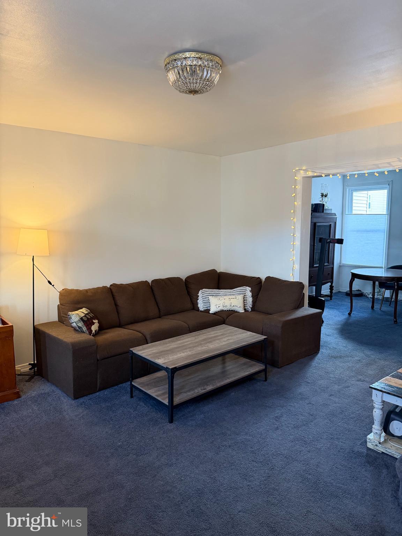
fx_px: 372
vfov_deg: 71.6
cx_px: 201
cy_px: 268
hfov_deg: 56.8
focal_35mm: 24
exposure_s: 1/59
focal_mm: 6.76
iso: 320
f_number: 1.78
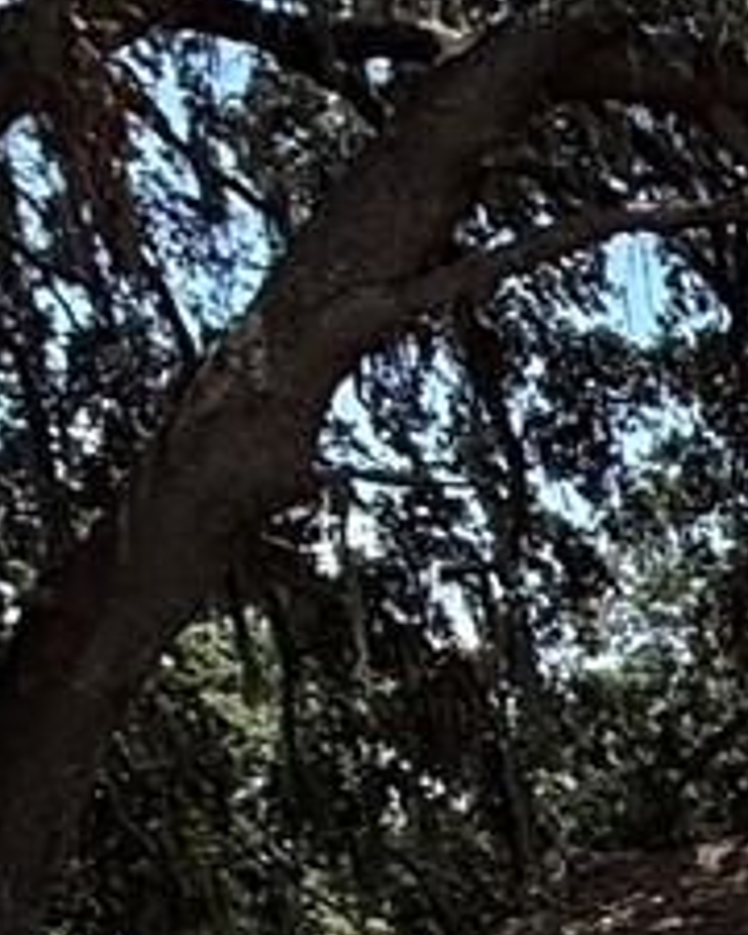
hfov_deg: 10.8
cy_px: 1363
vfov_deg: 17.9
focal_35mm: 97
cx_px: 2223
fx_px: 2684
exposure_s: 1/1745
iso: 50
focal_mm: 2.22
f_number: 2.2
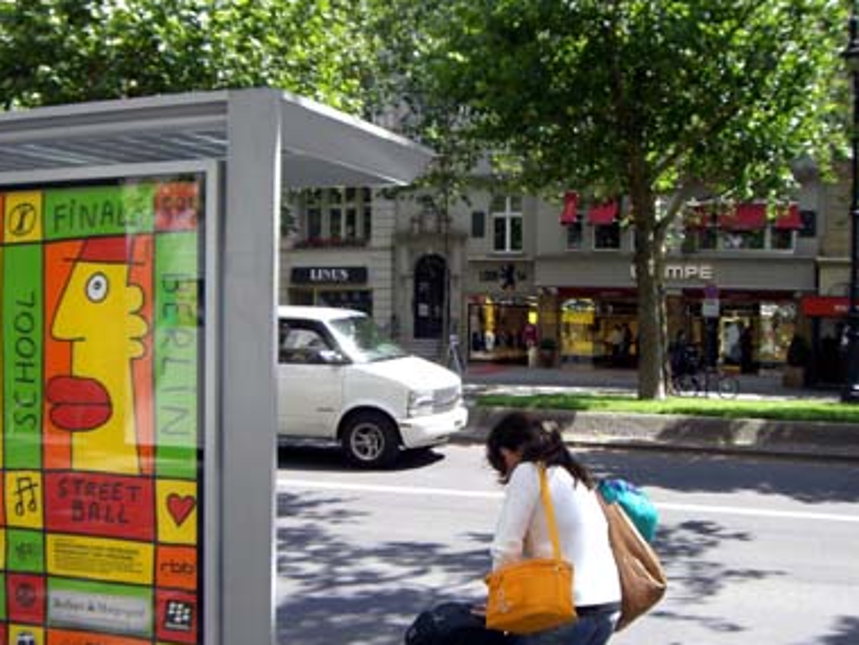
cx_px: 400
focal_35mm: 50
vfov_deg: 28.9
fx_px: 1241
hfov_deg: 38.2
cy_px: 422
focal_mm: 6.2
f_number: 2.7
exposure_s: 1/400
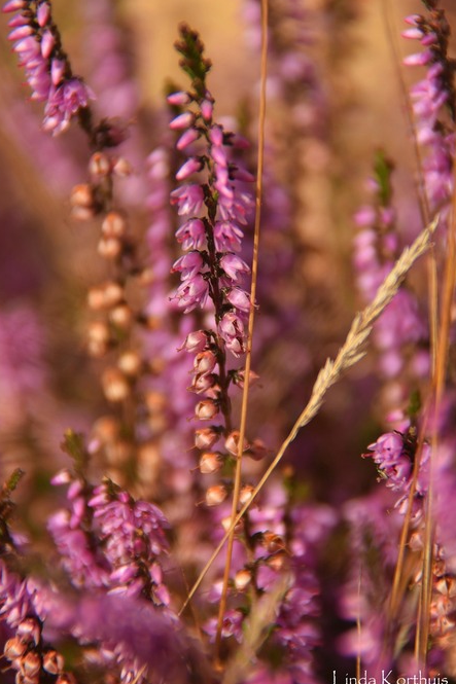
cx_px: 225
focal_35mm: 467
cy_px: 347
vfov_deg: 4.4
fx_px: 8877
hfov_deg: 2.9
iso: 100
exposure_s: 1/320
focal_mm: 300
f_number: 5.6
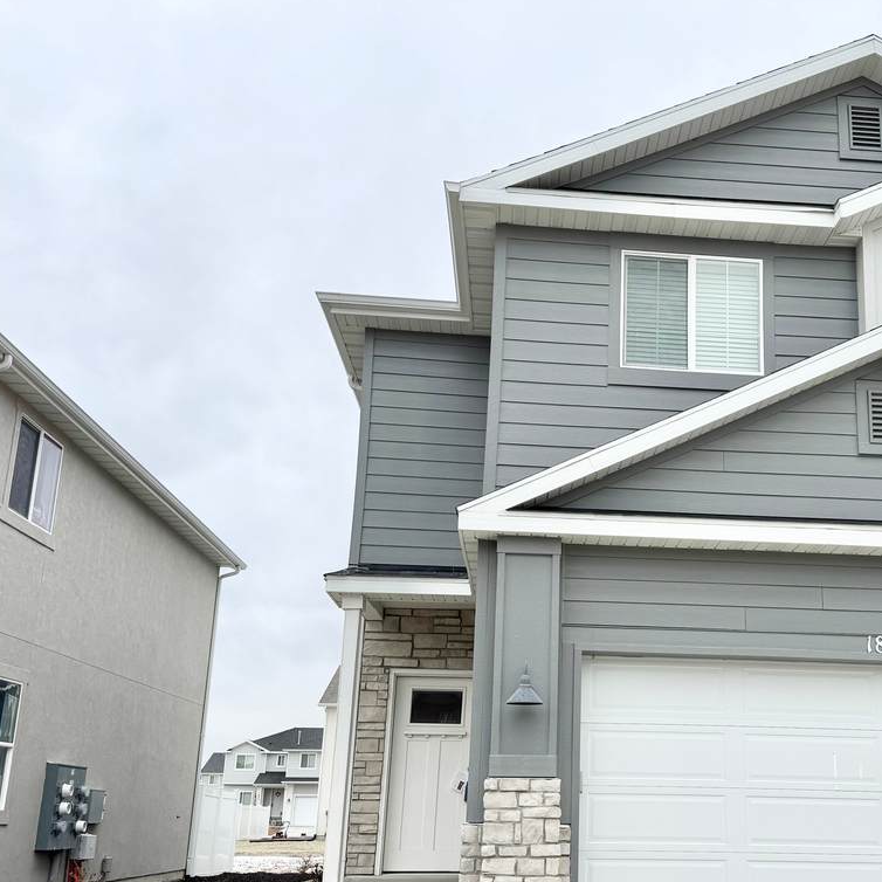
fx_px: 1038
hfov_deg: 44.9
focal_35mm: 36
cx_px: 627
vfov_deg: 45.6
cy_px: 554
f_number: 1.78
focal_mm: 6.76
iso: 80
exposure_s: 1/1923
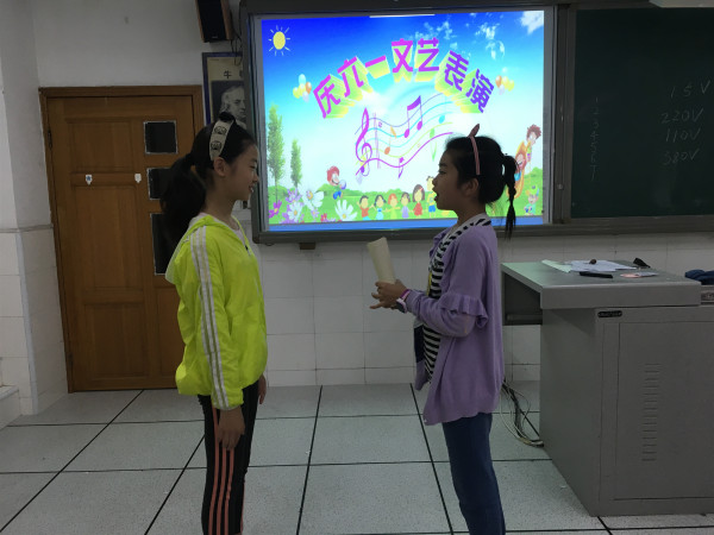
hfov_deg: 61.7
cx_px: 357
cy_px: 268
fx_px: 598
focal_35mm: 29
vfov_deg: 48.2
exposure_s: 1/33
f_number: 2.2
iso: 40
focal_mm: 4.15
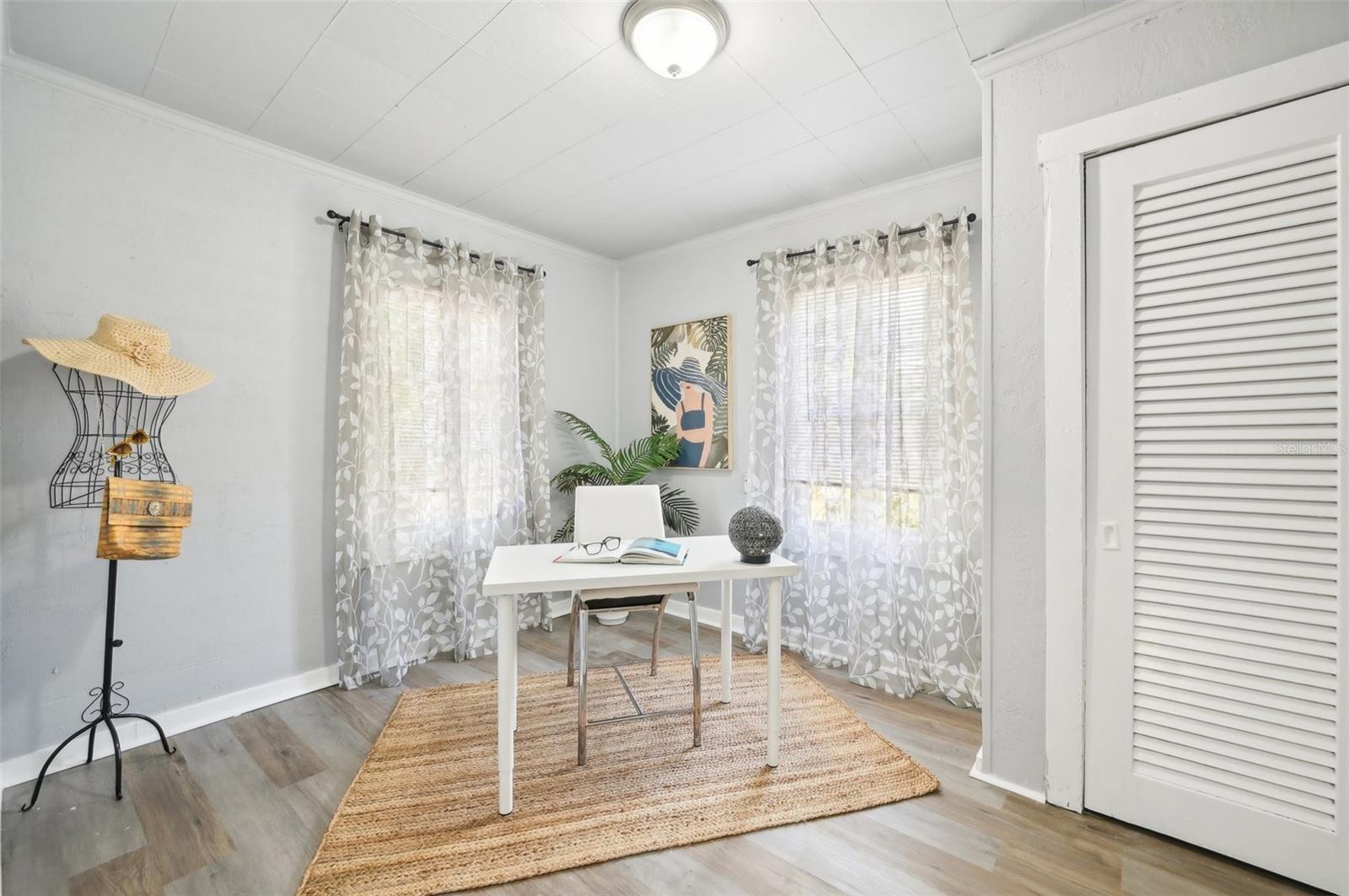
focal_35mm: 14
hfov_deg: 104.3
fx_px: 524
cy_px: 448
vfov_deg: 81.1
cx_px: 674
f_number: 8
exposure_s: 1/13
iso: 400
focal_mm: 14
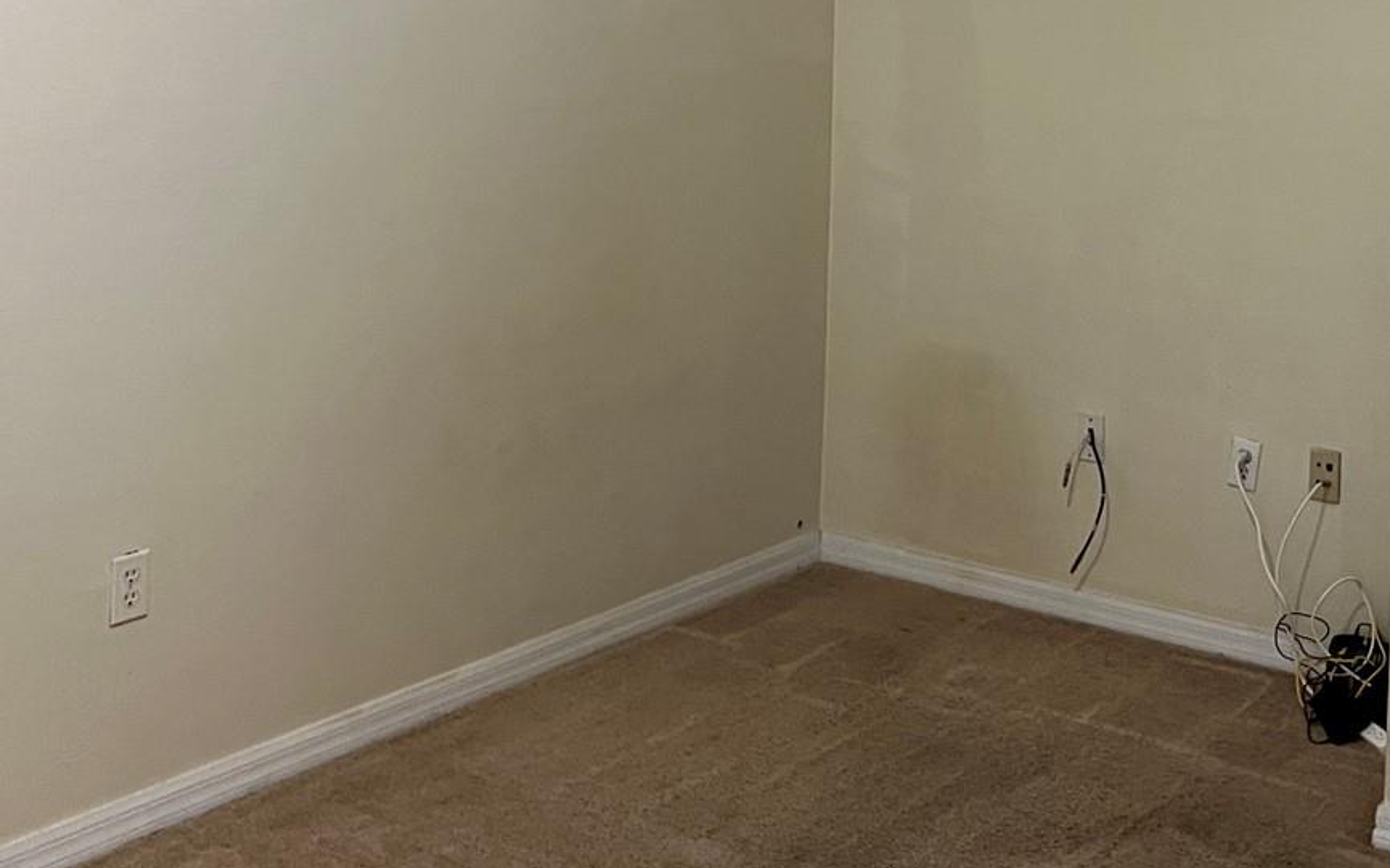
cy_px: 93
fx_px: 1931
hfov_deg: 38.6
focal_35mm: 51
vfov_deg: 24.6
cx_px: 1028
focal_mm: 5.7
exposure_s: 1/60
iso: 400
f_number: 1.5
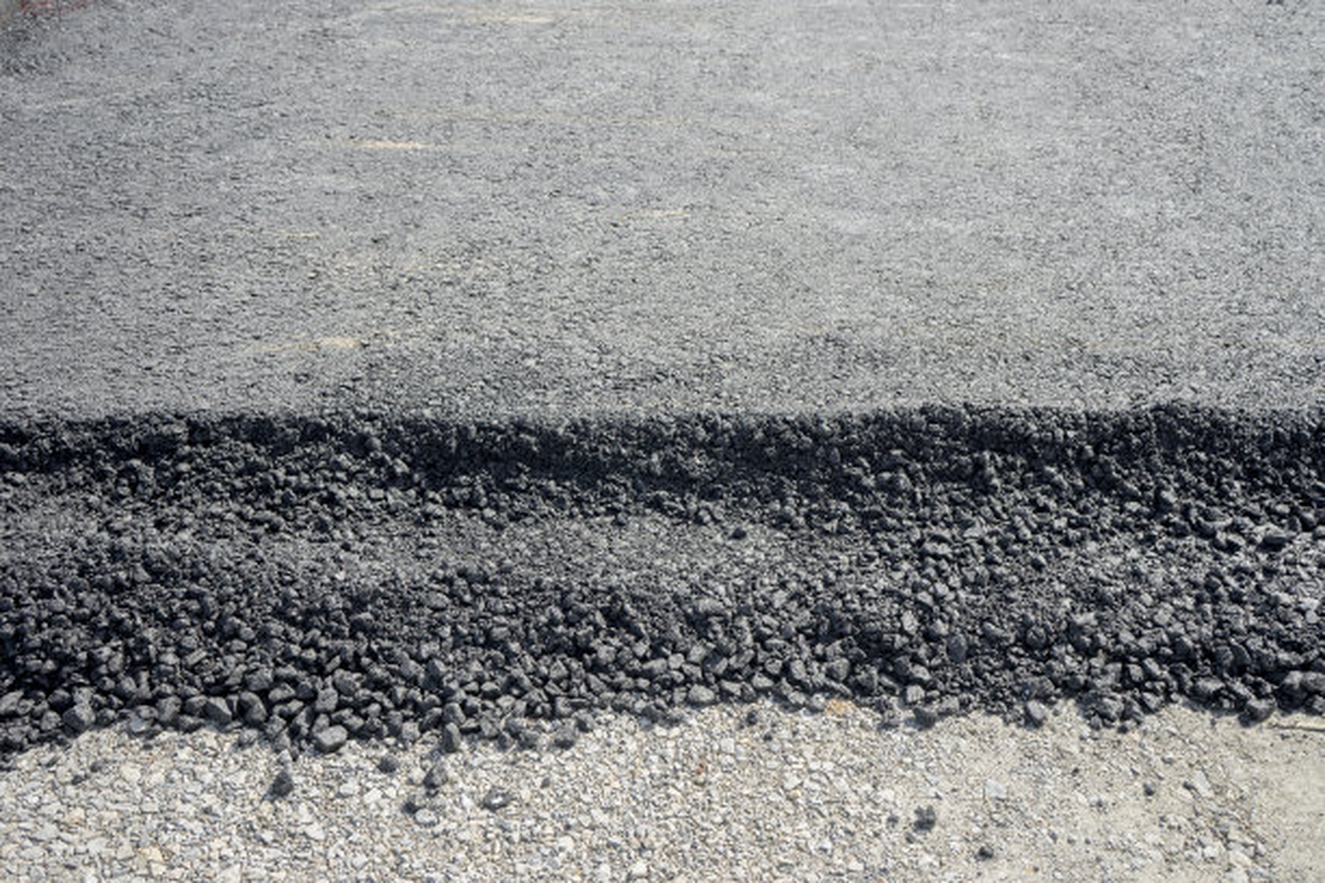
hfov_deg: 50.7
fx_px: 1399
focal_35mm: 38
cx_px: 662
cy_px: 442
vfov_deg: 35.1
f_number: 5.6
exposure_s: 1/320
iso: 160
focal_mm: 38
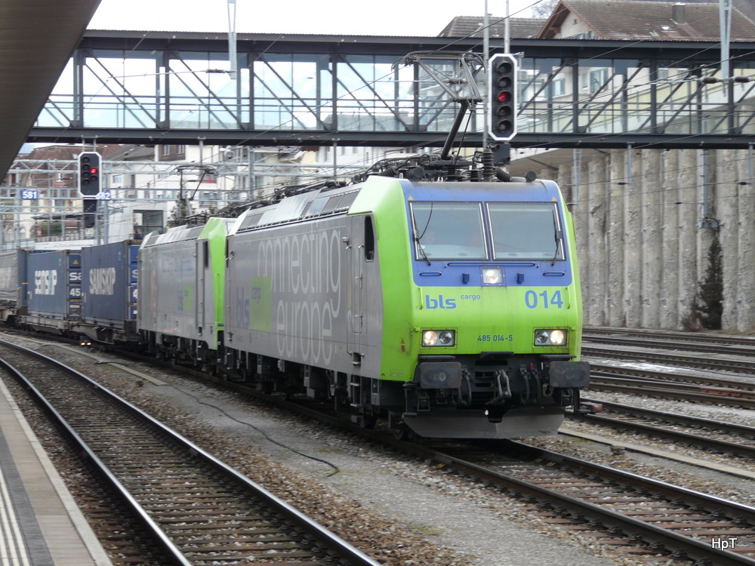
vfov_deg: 15.7
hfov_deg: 20.9
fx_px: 2050
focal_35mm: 94
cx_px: 378
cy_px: 283
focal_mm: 15.4
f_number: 4
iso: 100
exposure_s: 1/100
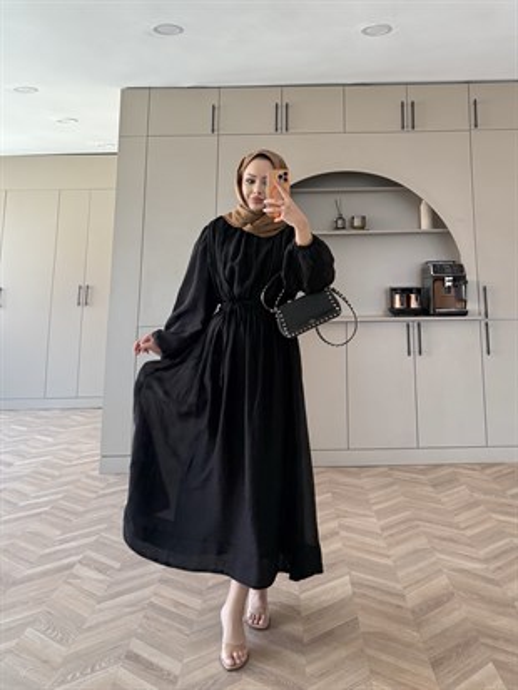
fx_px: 479
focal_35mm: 24
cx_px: 259
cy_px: 345
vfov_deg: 71.6
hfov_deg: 56.8
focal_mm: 6.76
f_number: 1.78
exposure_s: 1/121
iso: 100
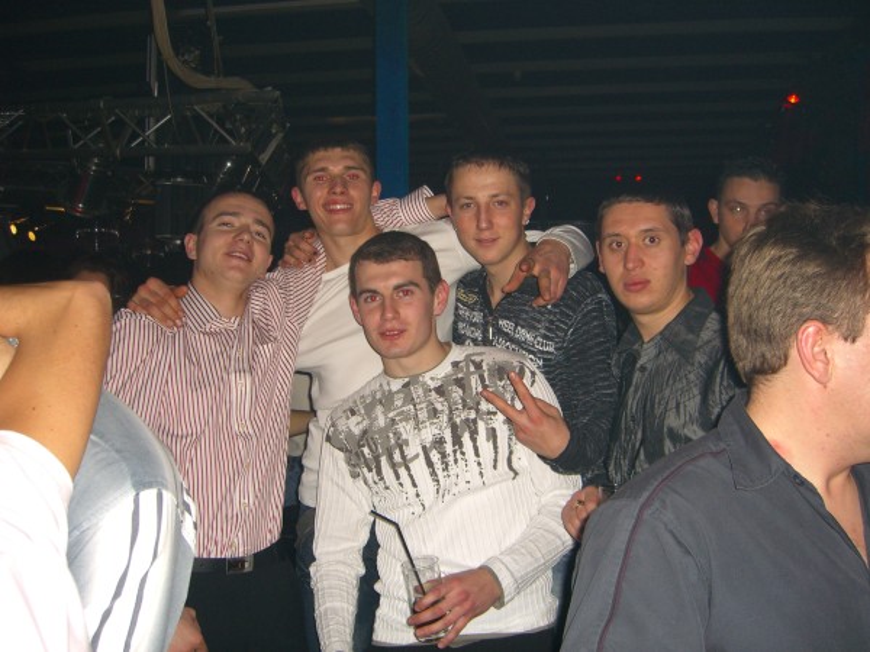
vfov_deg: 37.7
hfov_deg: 49.0
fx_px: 955
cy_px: 326
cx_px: 435
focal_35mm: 38
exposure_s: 1/60
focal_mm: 7.9
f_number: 2.8
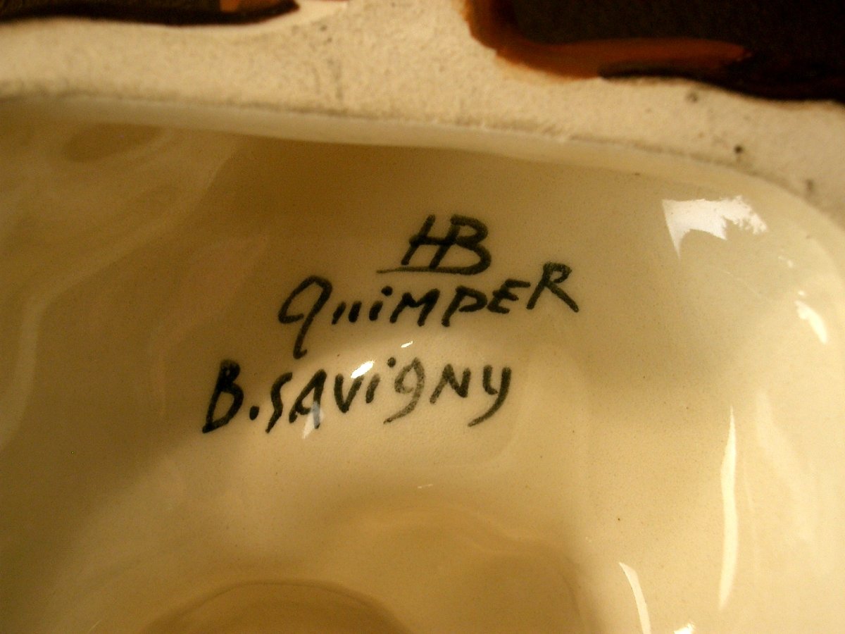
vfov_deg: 29.7
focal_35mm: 49
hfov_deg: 38.9
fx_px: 1196
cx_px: 422
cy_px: 317
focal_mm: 8.2
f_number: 3.1
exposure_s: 1/60
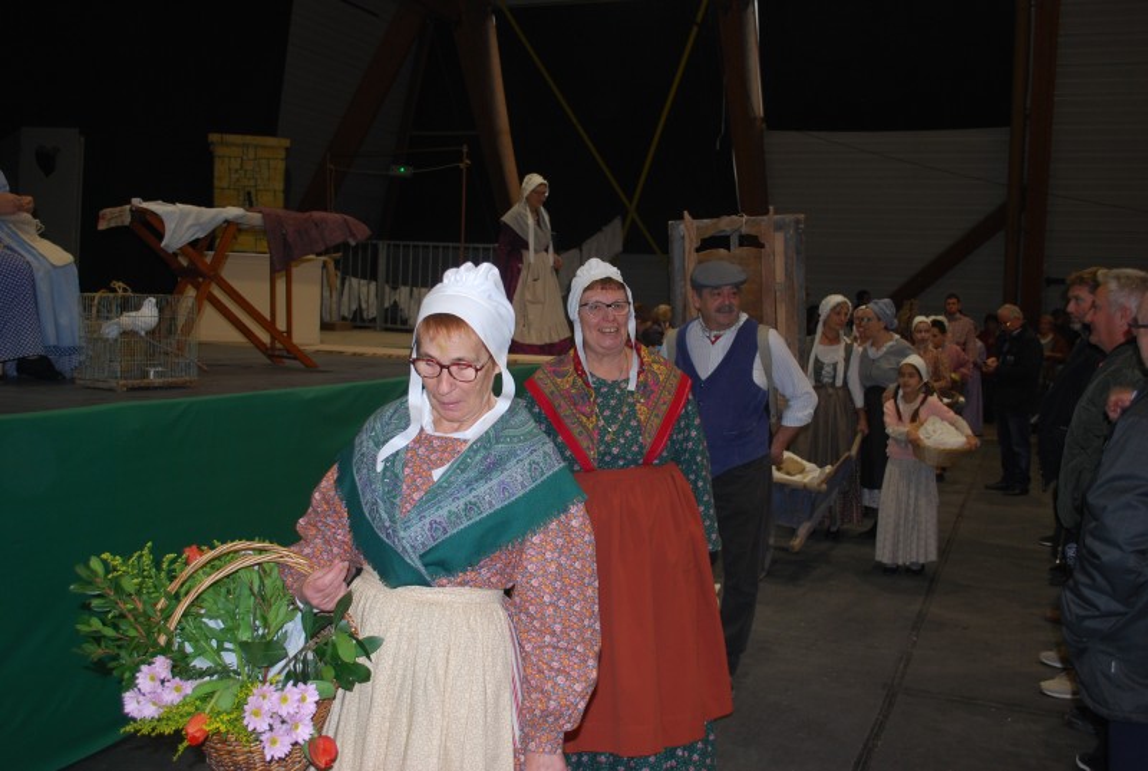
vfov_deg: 37.0
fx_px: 1150
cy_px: 386
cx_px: 574
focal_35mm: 36
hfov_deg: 53.0
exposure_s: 1/60
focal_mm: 24
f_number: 4.2
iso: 200
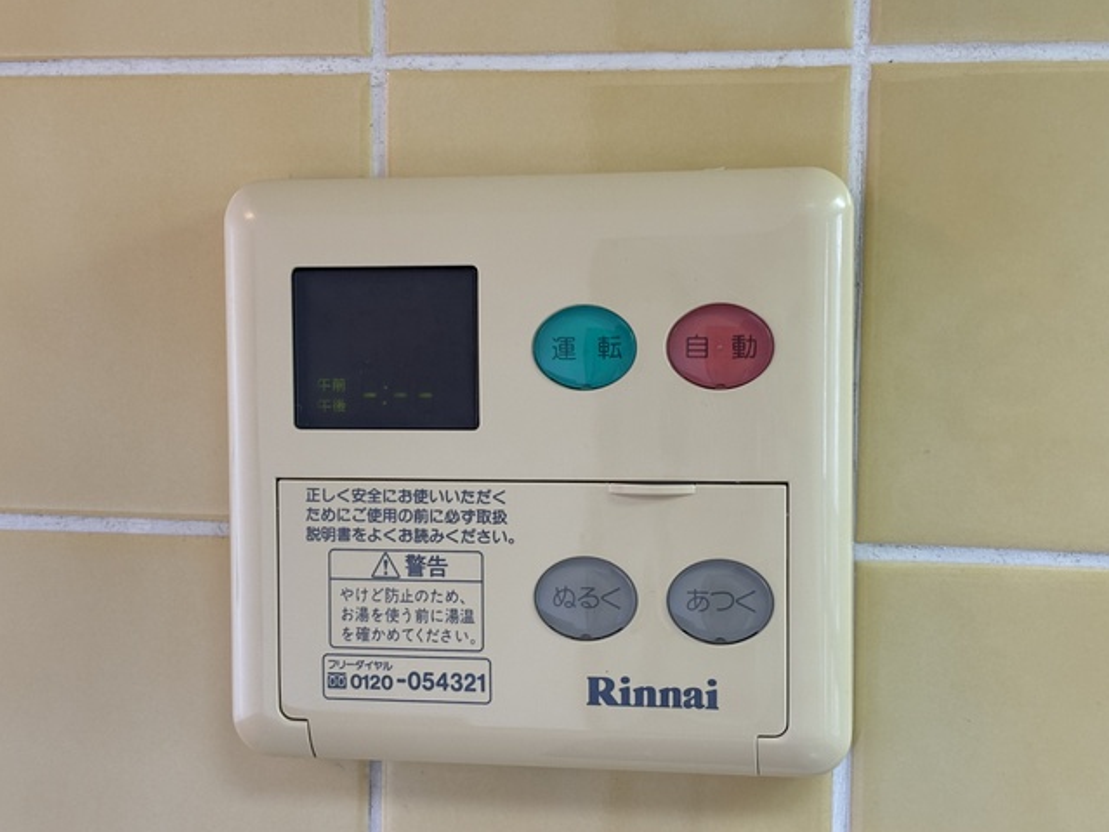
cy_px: 446
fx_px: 1826
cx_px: 517
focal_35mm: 57
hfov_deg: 33.8
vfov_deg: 25.6
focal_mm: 5.96
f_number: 1.6
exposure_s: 1/60
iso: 50
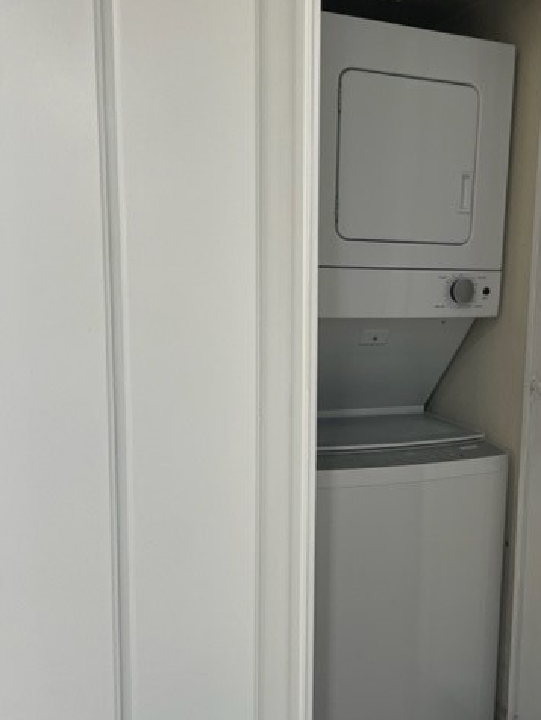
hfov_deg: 40.4
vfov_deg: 52.4
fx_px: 728
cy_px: 406
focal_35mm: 35
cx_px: 341
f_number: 1.6
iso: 125
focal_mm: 4.2
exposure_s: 1/120
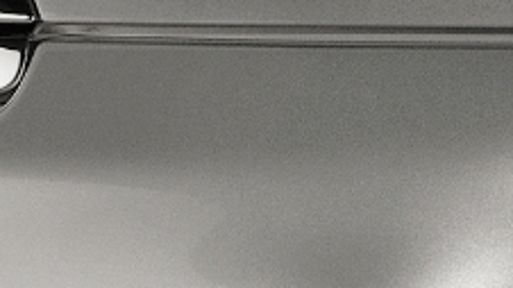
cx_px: -236
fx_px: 8472
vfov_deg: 1.9
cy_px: 170
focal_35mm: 623
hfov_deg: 3.5
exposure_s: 1/1.5
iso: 200
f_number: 16
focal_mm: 70
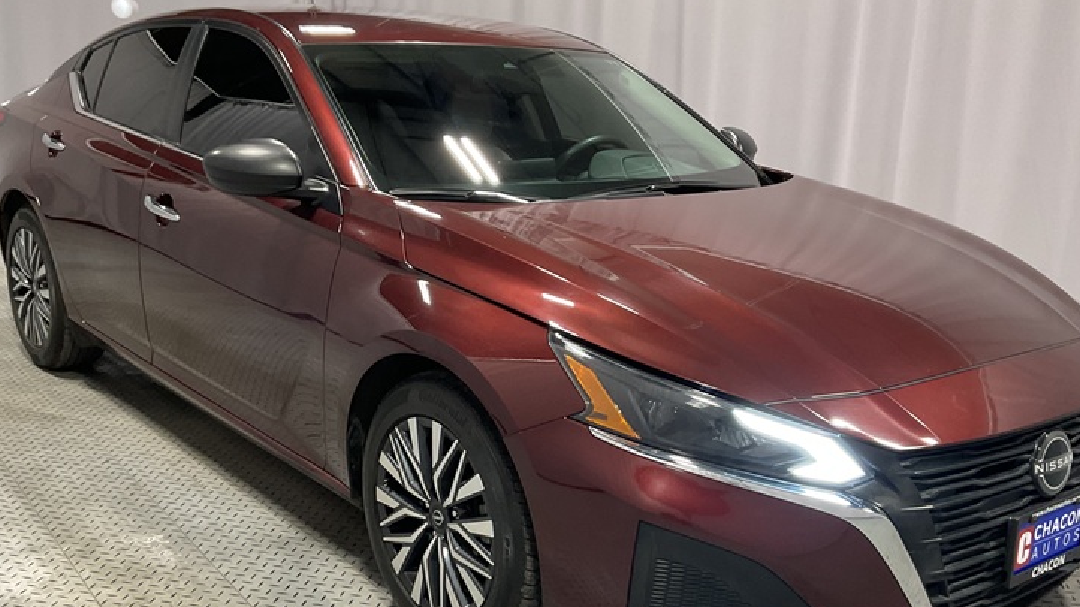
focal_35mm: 42
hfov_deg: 48.4
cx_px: 543
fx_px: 1203
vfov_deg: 28.2
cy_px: 377
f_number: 1.8
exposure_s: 1/60
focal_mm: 3
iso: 80
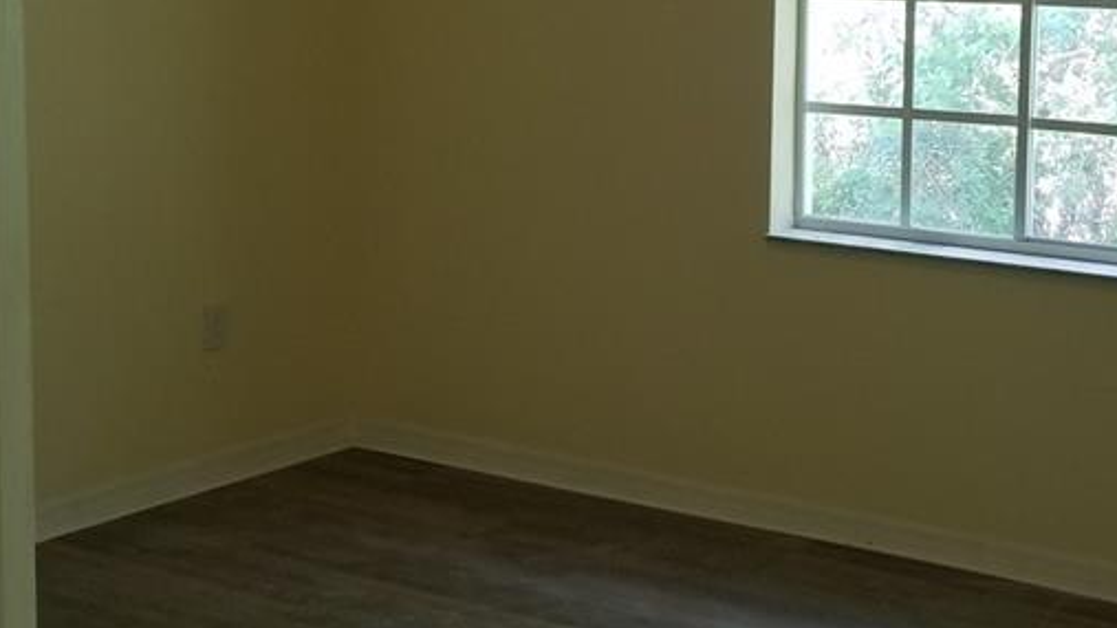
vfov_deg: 17.8
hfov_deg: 31.2
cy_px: 119
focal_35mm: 67
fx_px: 1984
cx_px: 753
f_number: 1.7
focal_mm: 4.3
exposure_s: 1/120
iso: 160
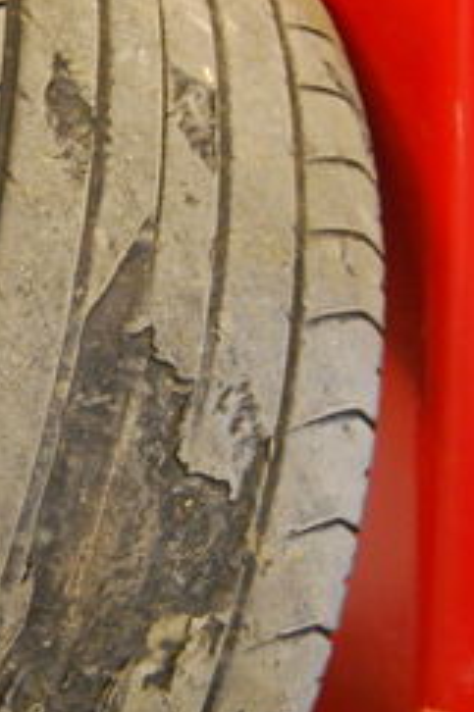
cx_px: -74
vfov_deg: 22.2
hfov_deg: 14.5
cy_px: 244
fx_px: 1806
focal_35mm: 91
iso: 1400
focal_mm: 23
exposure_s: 1/30
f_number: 3.8
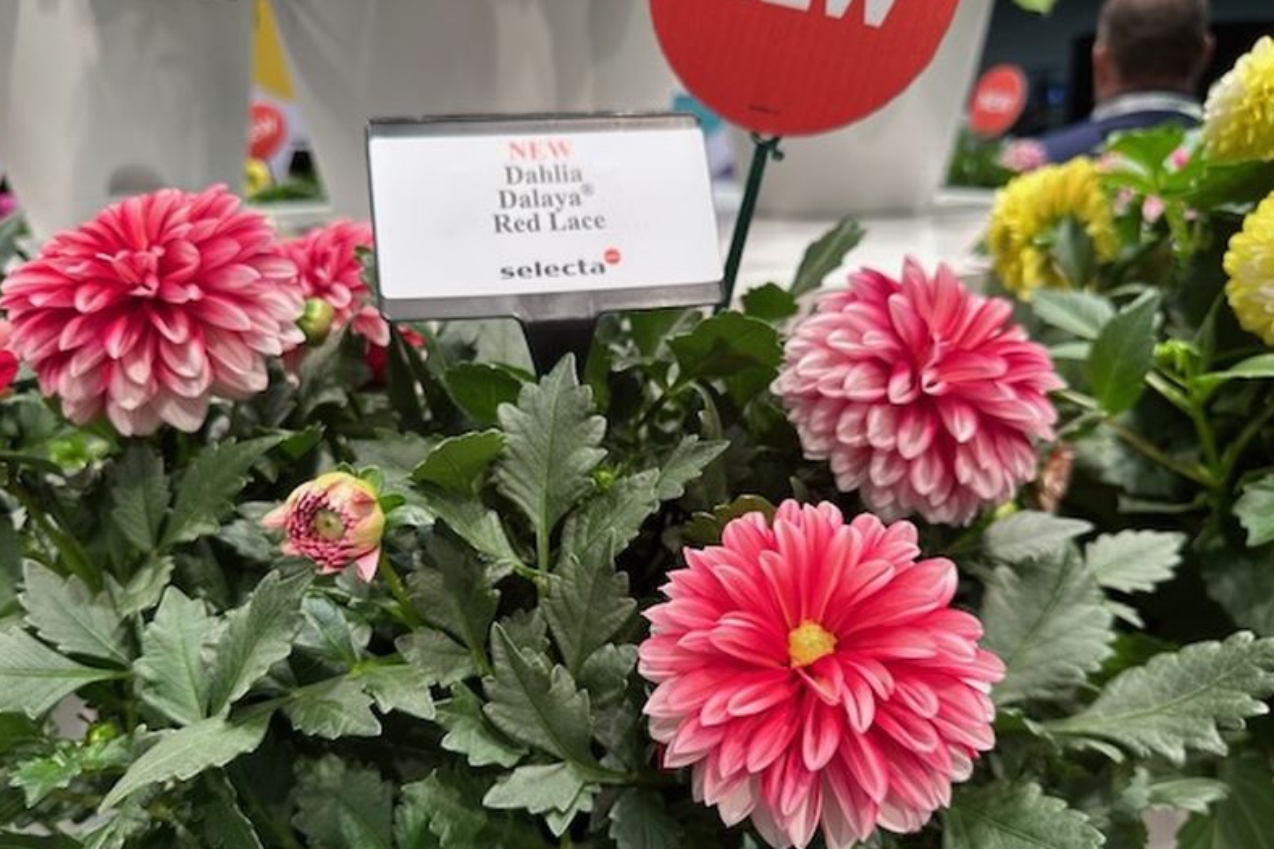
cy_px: 512
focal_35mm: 27
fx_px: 955
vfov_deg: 47.6
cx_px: 616
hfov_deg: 67.4
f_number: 1.78
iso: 64
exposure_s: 1/177
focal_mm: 6.86
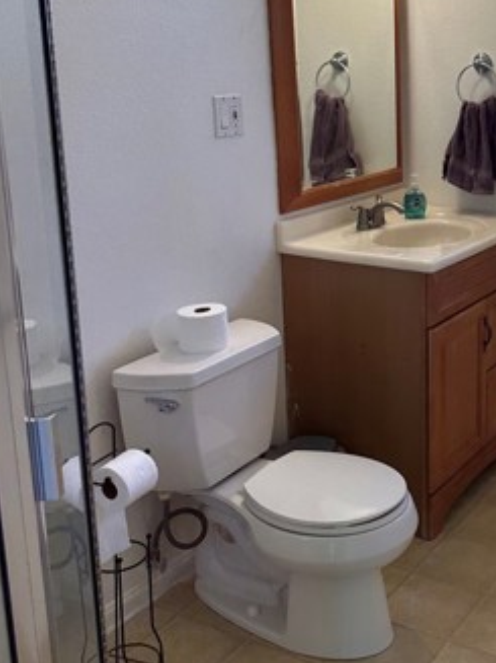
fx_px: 899
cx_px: 451
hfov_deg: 29.5
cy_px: 241
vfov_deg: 40.1
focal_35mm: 47
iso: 100
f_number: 1.78
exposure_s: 1/120
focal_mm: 6.86
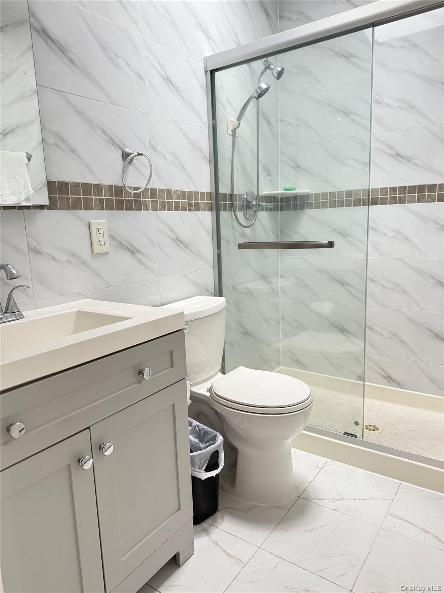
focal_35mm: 24
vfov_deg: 71.6
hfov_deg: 56.8
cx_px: 222
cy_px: 296
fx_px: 410
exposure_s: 1/60
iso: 400
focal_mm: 6.76
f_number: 1.78
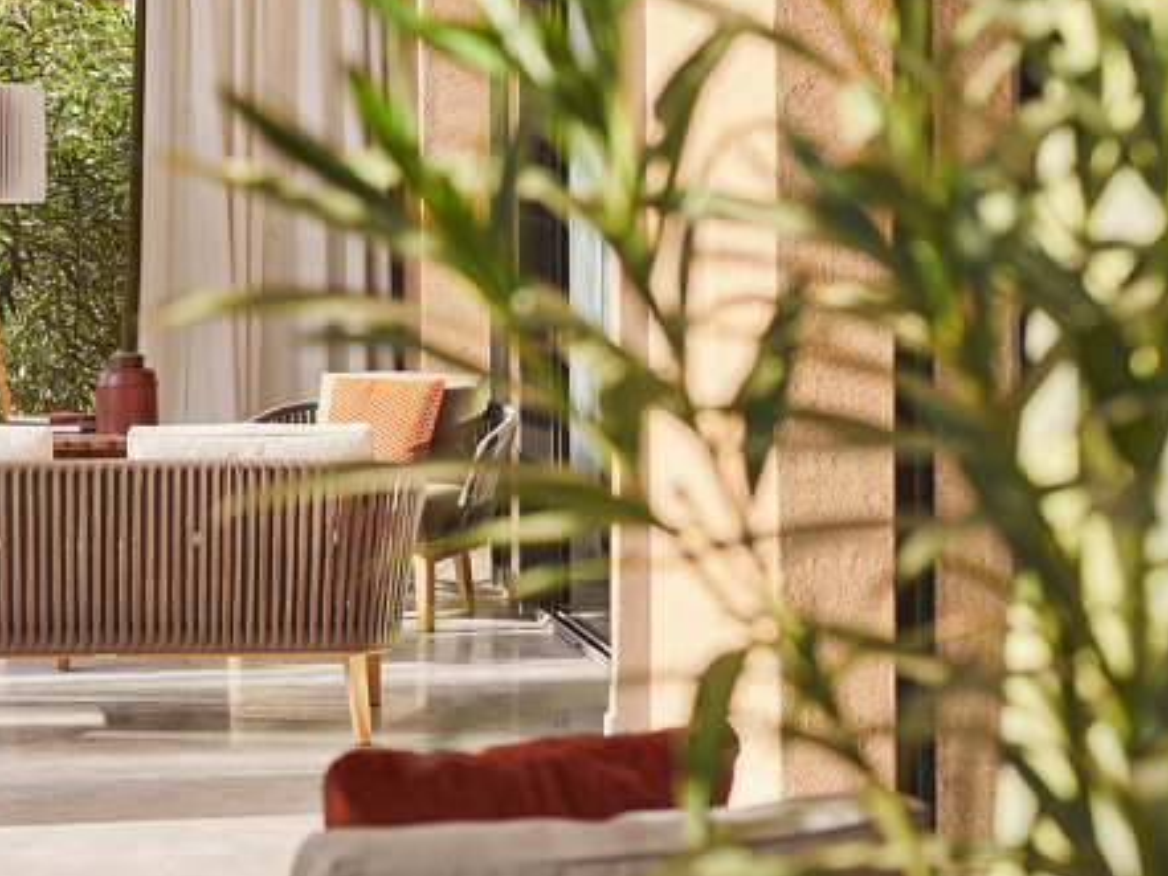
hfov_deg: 19.6
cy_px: 251
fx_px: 3308
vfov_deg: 15.1
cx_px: 101
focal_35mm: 98
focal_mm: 50
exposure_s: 1/125
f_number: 5.6
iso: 100
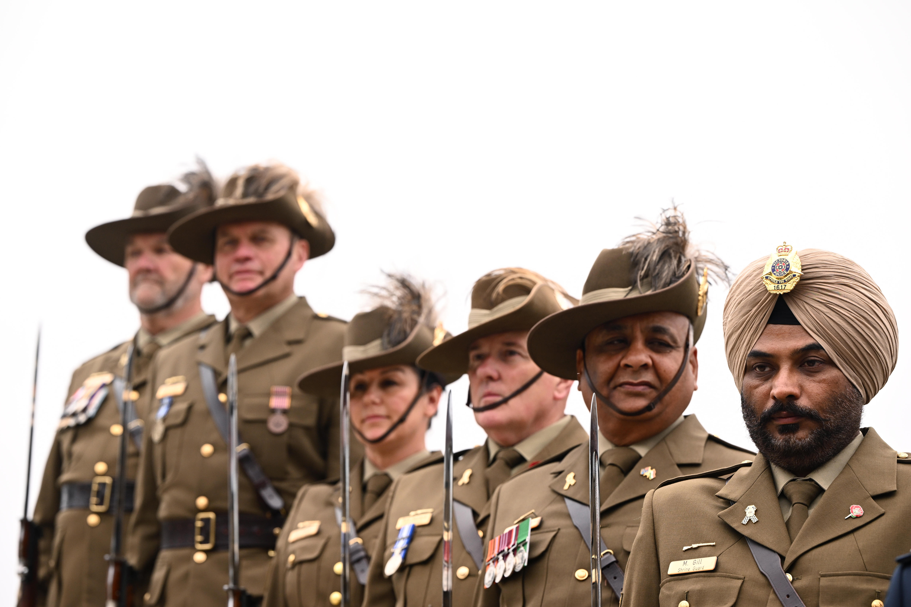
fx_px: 3289
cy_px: 304
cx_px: 456
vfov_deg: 10.5
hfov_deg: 15.8
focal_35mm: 130
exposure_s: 1/1000
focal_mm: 130
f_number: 5
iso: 640
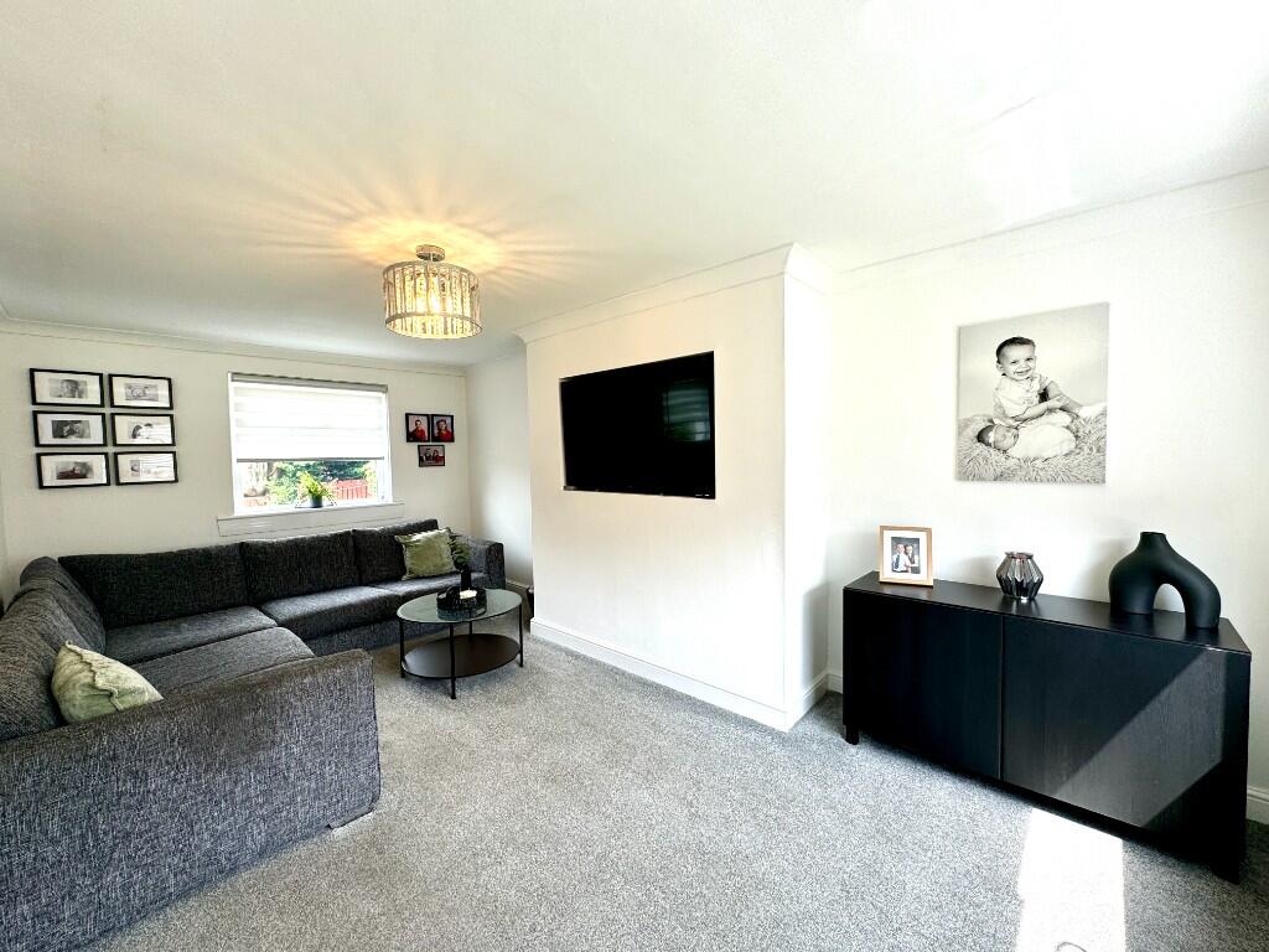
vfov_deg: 85.7
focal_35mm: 14
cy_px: 476
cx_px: 634
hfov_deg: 102.1
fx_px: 513
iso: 40
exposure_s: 1/114
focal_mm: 2.22
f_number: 2.2
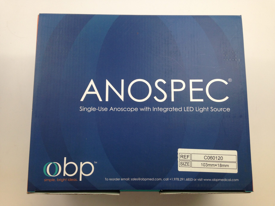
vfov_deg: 42.9
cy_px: 103
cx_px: 138
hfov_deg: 55.4
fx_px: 262
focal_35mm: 33
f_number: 2.4
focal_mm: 4.12
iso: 64
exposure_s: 1/40
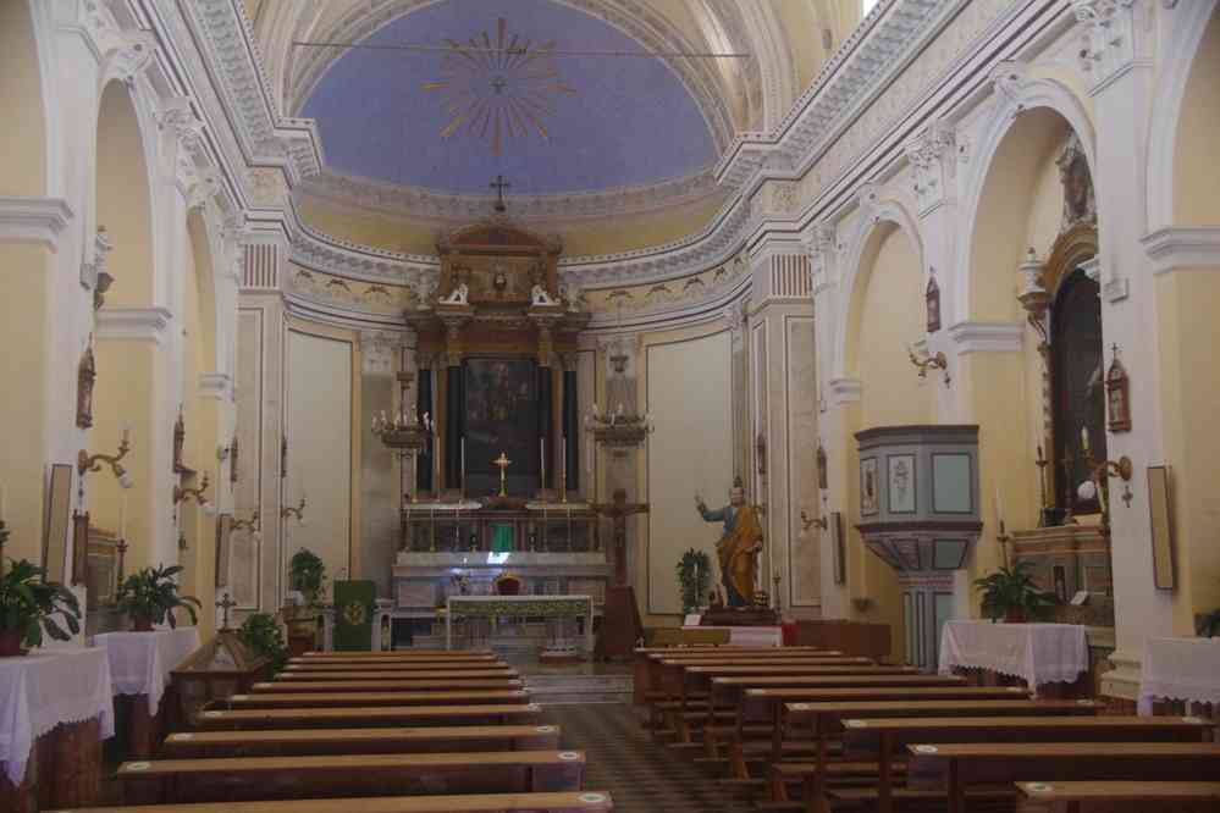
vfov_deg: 31.2
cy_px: 406
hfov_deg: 45.4
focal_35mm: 43
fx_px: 1457
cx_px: 610
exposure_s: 1/50
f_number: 4
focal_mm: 29.4
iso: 3200
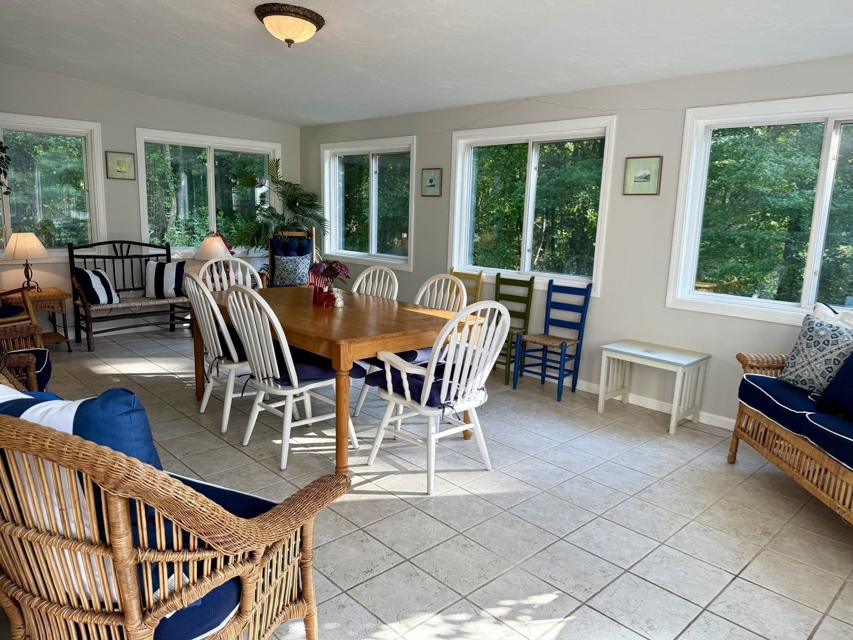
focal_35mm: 24
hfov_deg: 71.6
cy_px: 320
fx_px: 591
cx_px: 426
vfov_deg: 56.8
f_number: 1.78
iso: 64
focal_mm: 6.76
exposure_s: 1/182
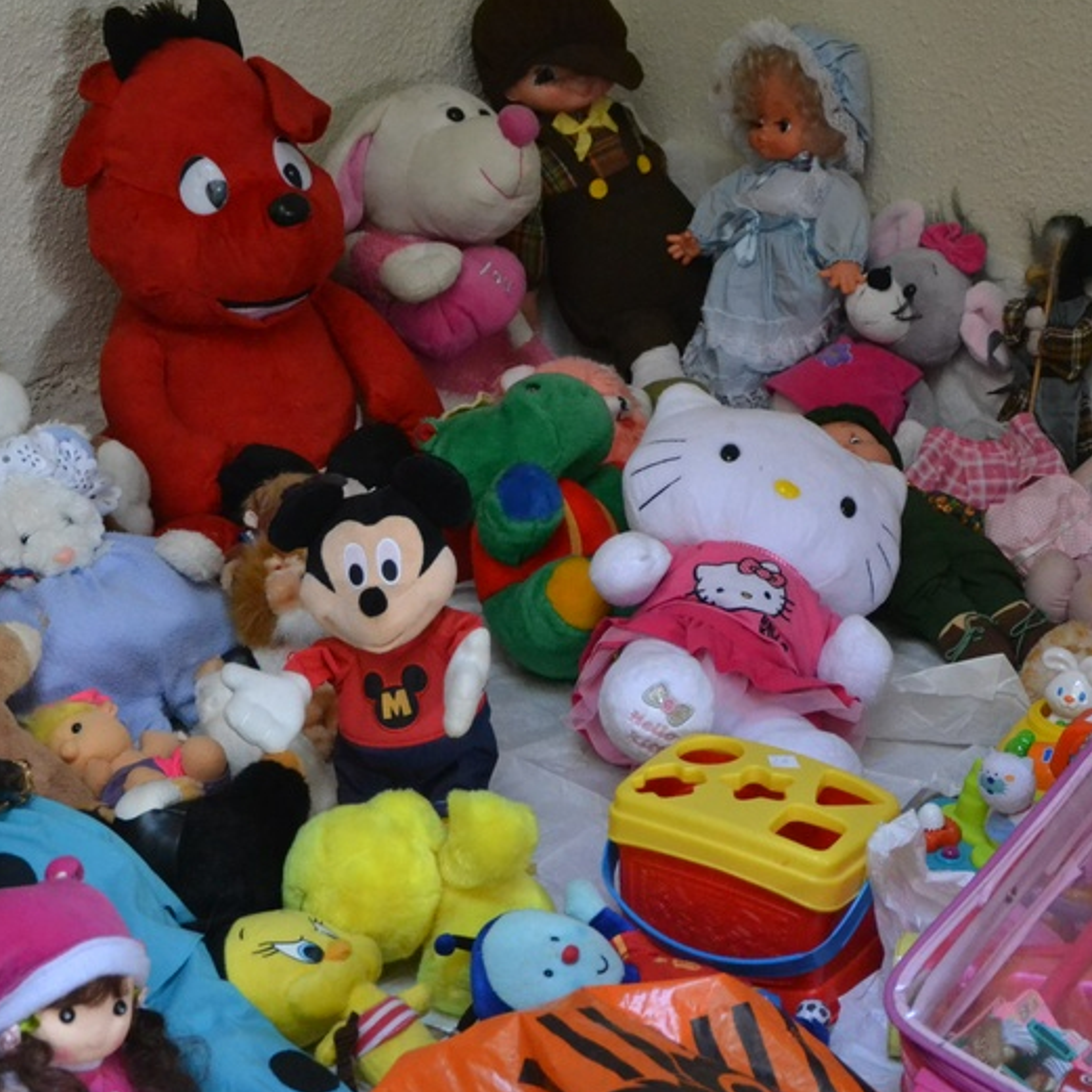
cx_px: 681
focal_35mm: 93
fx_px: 3319
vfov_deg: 18.7
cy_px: 571
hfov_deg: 18.7
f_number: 4.5
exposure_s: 1/80
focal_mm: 40
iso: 3200
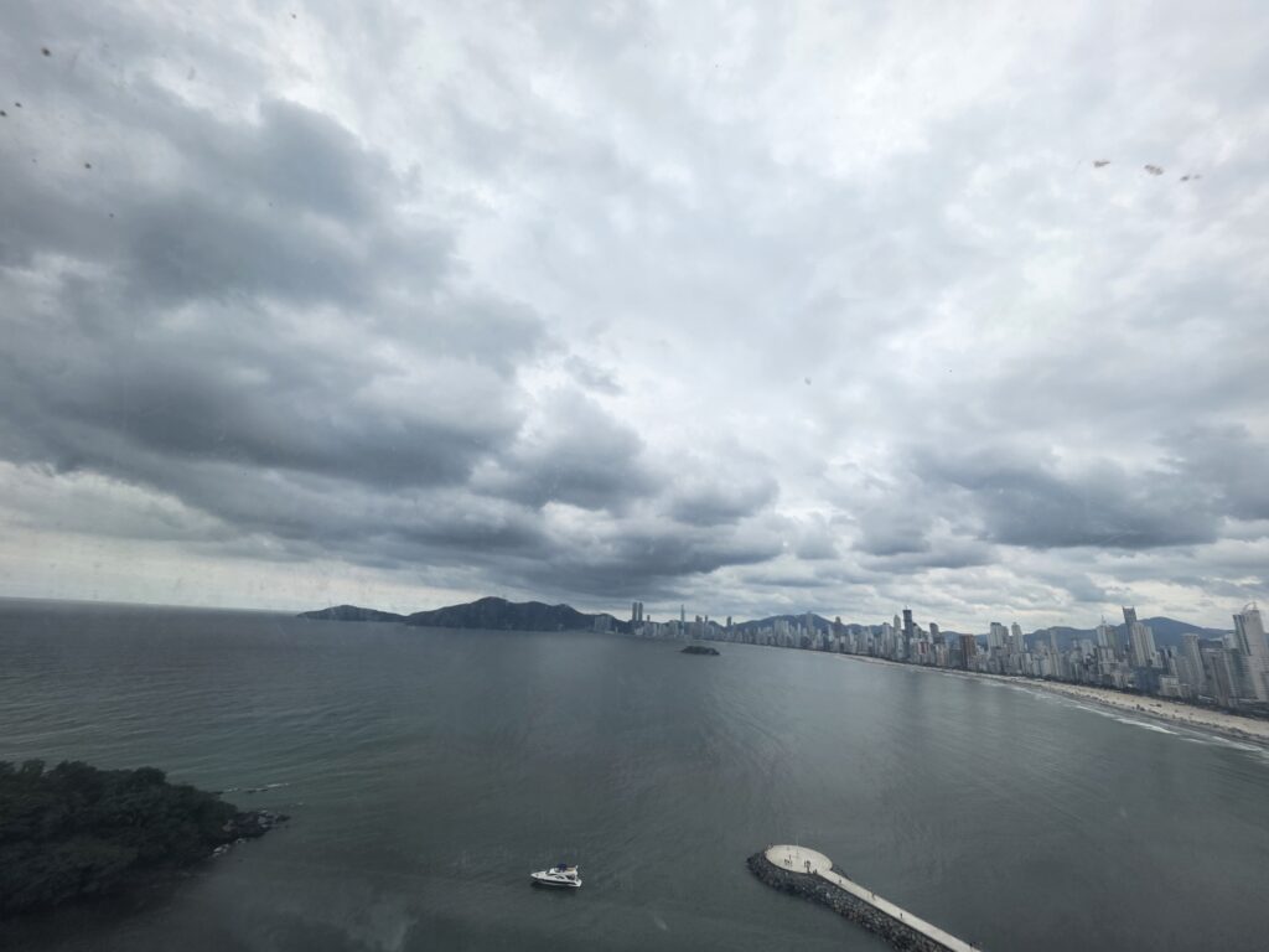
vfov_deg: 89.9
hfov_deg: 106.2
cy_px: 476
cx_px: 634
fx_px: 477
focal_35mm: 13
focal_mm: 2.2
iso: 40
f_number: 1.9
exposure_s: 1/417
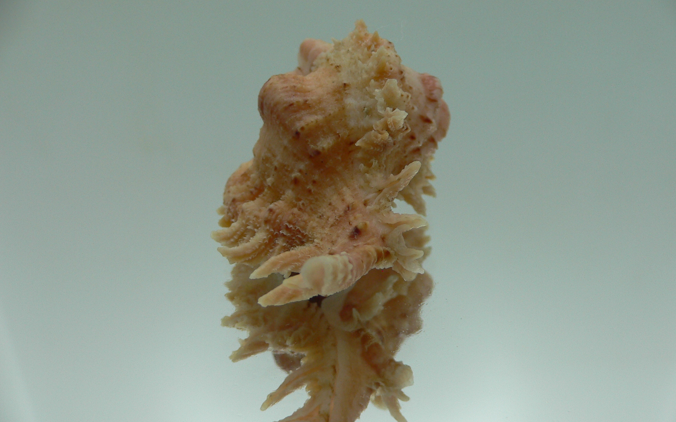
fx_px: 700
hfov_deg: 51.5
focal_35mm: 38
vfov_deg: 33.6
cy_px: 220
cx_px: 344
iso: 80
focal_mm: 4.6
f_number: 2.8
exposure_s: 1/100
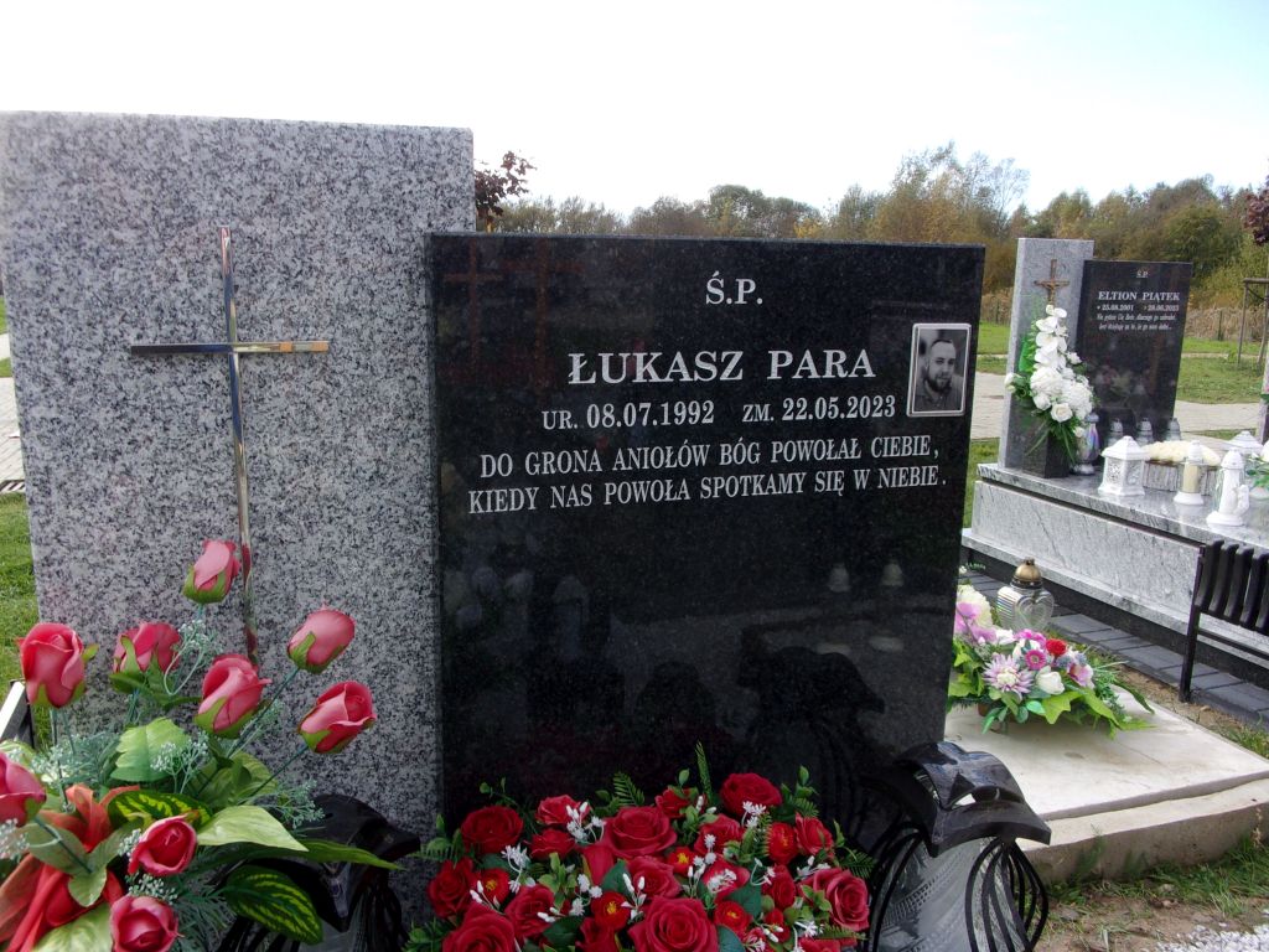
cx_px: 634
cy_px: 476
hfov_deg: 63.4
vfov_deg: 49.7
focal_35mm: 28
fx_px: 1026
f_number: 10.8
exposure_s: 1/40
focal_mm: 5.1
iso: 80
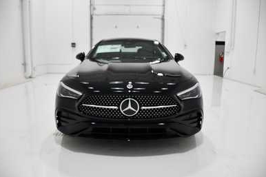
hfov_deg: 65.5
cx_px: 130
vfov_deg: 46.4
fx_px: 207
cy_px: 86
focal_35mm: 28
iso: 800
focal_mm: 18
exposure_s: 1/200
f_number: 3.5
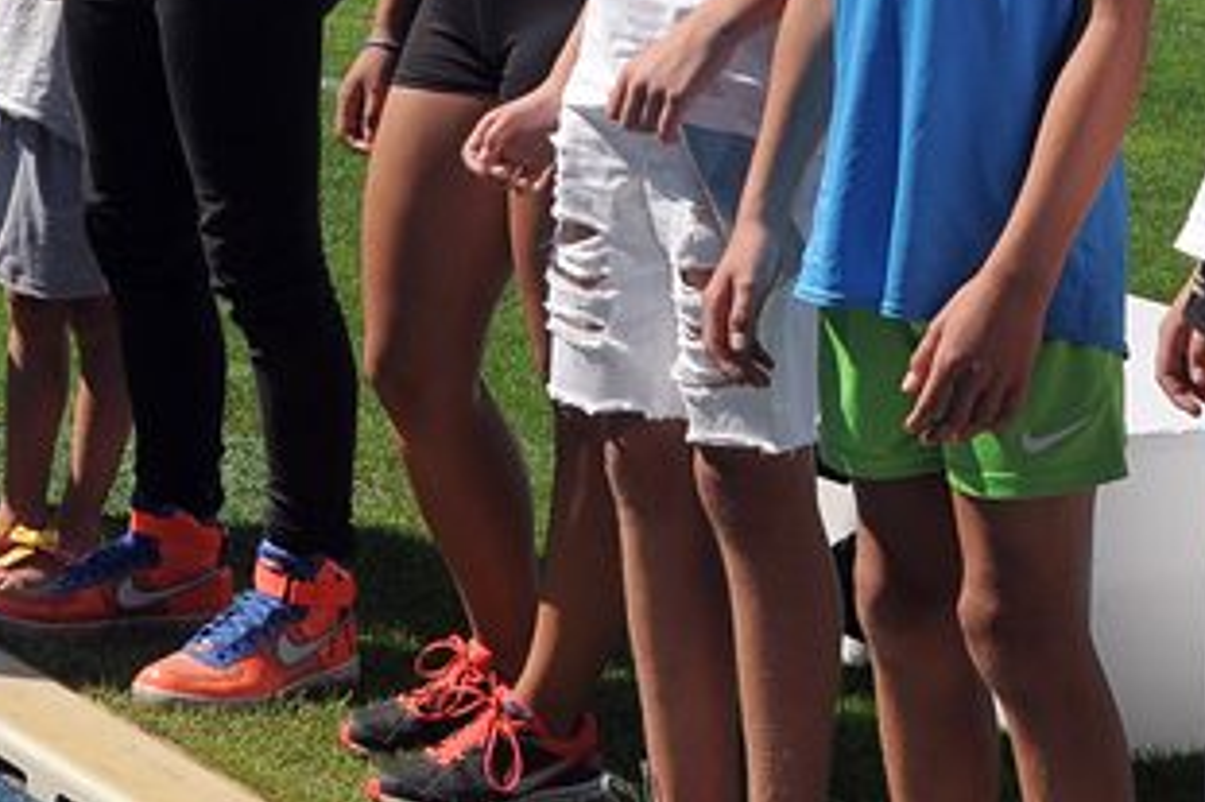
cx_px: -143
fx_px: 4382
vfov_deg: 10.3
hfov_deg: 15.2
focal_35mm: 131
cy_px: -145
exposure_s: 1/500
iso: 400
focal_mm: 32
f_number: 11
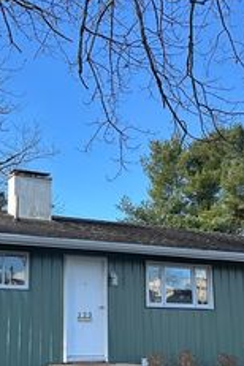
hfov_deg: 24.9
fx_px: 549
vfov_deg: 36.6
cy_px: 234
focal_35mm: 54
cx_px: 81
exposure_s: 1/1272
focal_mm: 6.86
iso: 80
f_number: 1.78
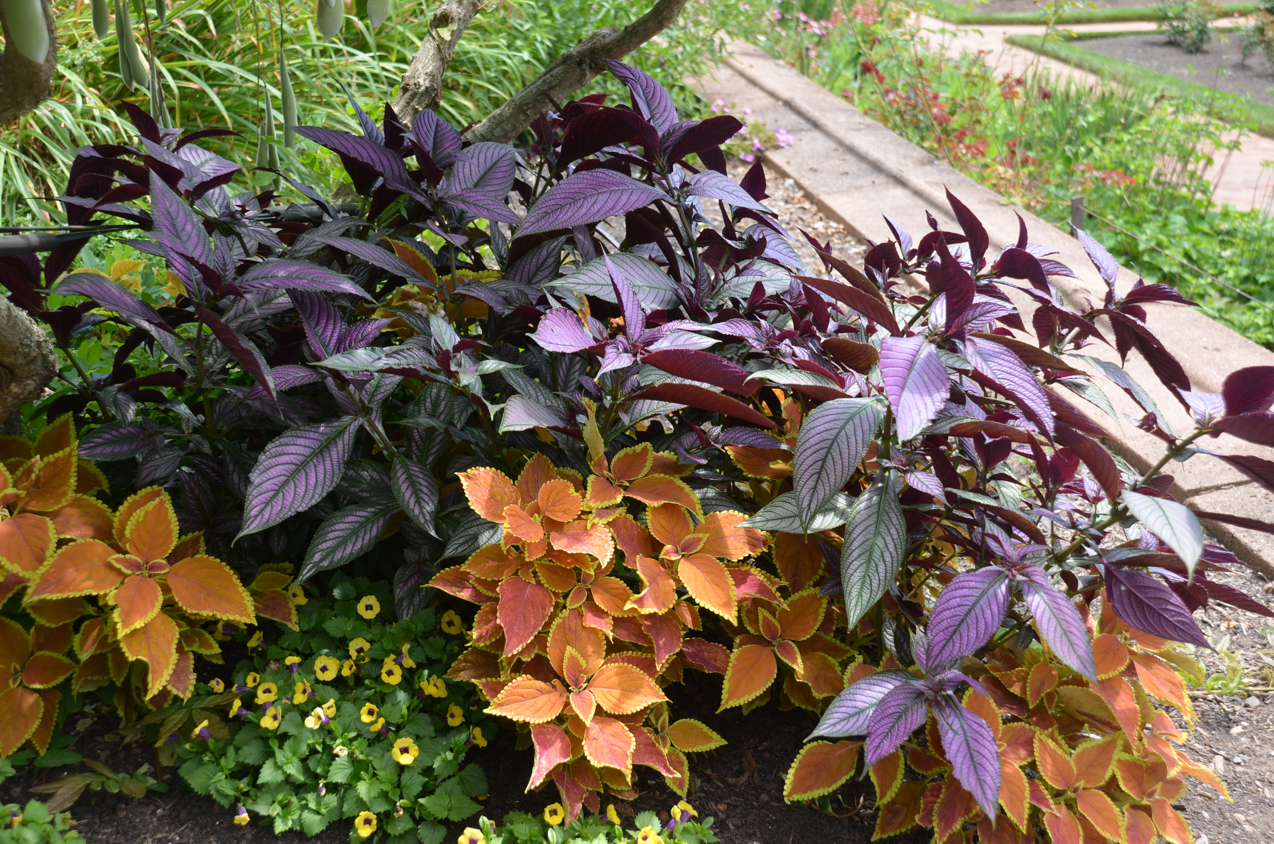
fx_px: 1695
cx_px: 637
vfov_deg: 28.0
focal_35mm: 48
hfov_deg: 41.2
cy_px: 422
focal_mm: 32
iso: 100
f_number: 5
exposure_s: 1/100
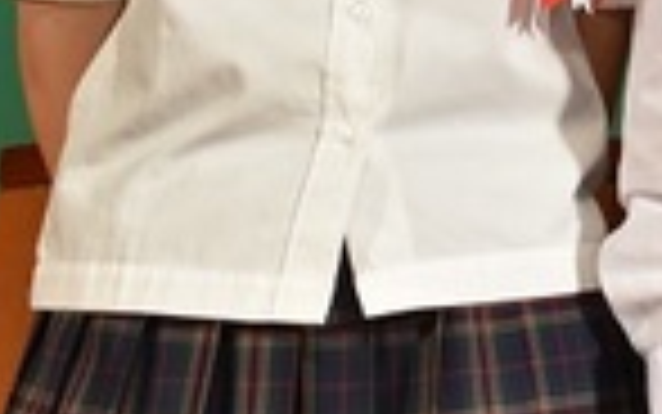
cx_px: 1065
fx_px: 2870
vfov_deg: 8.1
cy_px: -236
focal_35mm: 159
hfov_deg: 12.4
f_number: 6.3
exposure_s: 1/160
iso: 800
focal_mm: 32
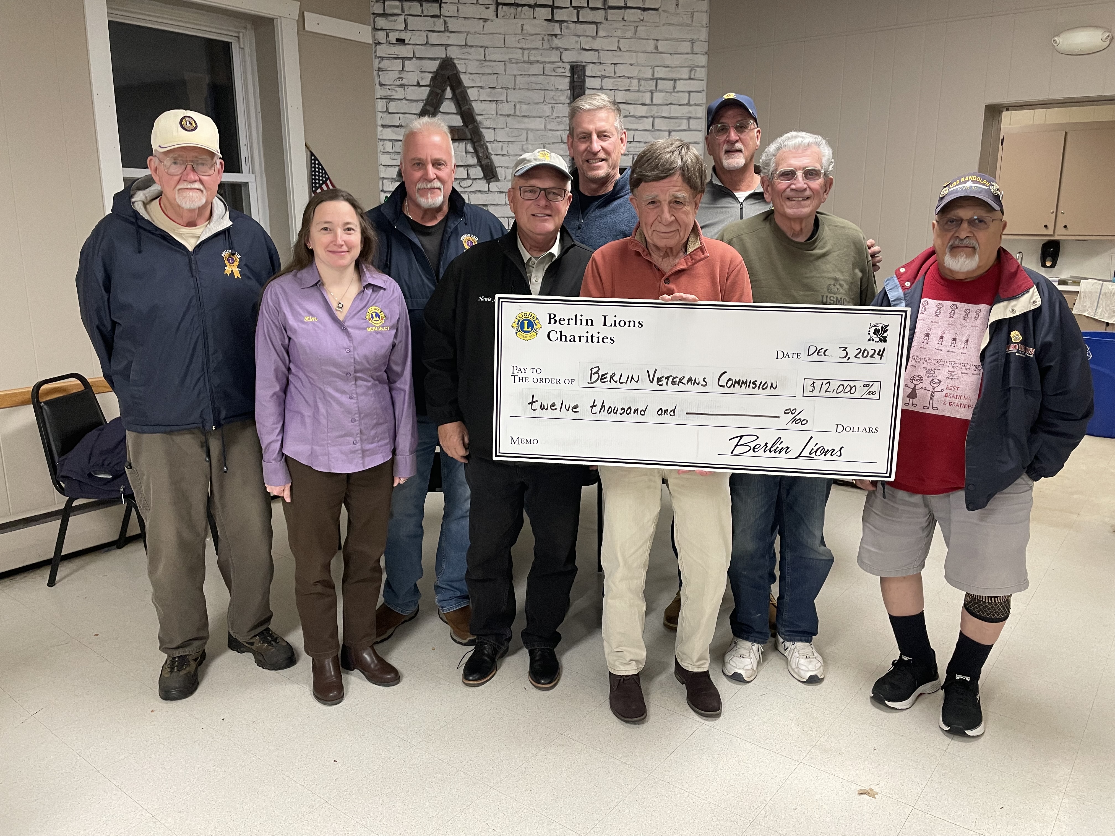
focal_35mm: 26
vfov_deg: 53.1
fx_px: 837
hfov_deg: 67.3
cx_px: 558
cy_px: 418
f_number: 1.6
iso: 200
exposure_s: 1/60
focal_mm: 4.2
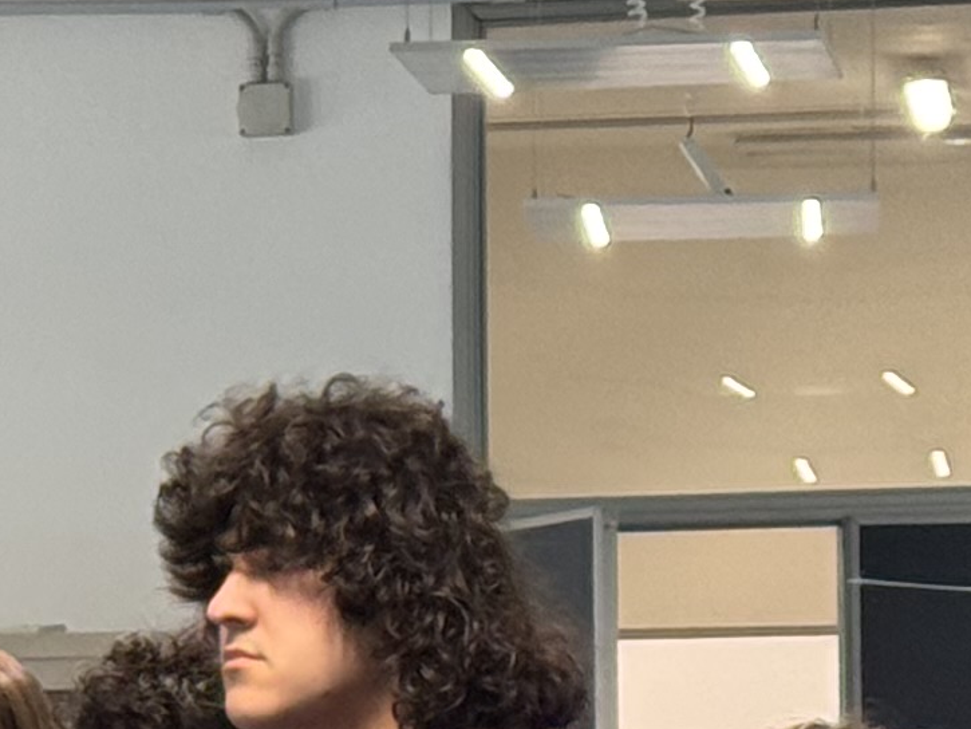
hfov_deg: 7.2
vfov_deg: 5.6
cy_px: 725
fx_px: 7491
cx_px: -686
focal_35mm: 267
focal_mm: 6.76
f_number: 1.78
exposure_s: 1/50
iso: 80
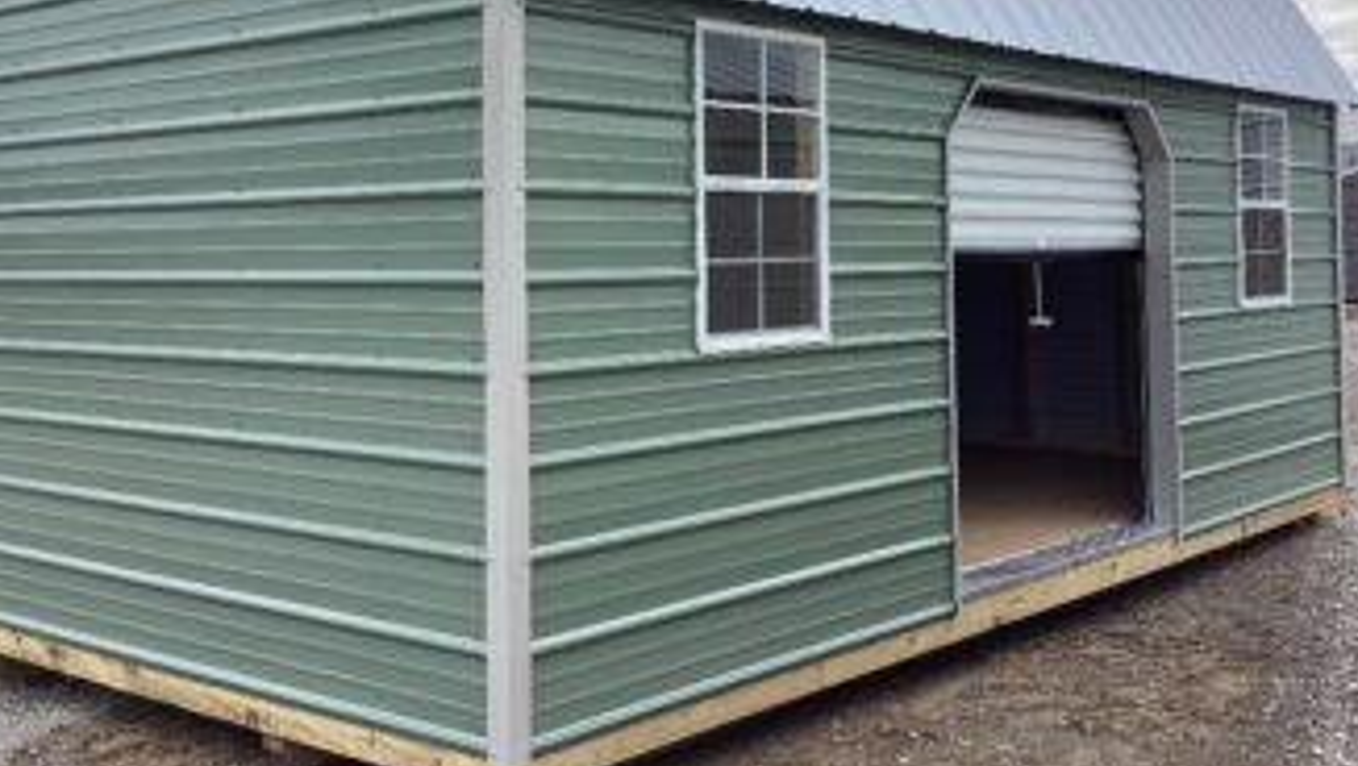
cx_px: 602
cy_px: 208
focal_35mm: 45
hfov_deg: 45.4
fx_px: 1622
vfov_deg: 26.3
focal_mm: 3.3
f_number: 2.4
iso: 25
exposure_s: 1/479
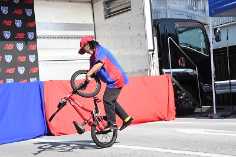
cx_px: 118
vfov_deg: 18.2
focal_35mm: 75
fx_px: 491
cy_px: 78
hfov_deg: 27.0
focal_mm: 50
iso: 4000
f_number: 18
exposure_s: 1/1250
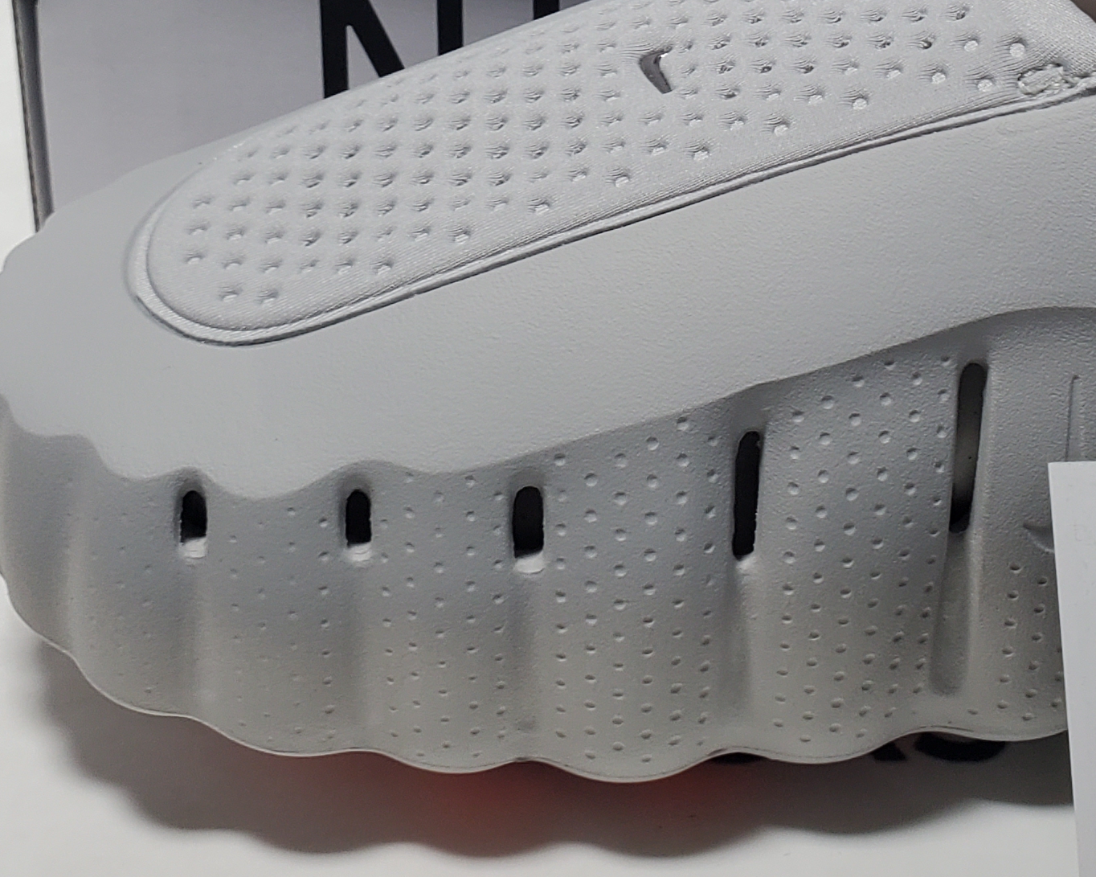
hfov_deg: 24.9
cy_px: -226
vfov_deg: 19.1
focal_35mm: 75
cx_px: 914
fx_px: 2433
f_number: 2.4
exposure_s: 1/243
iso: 50
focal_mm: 4.3
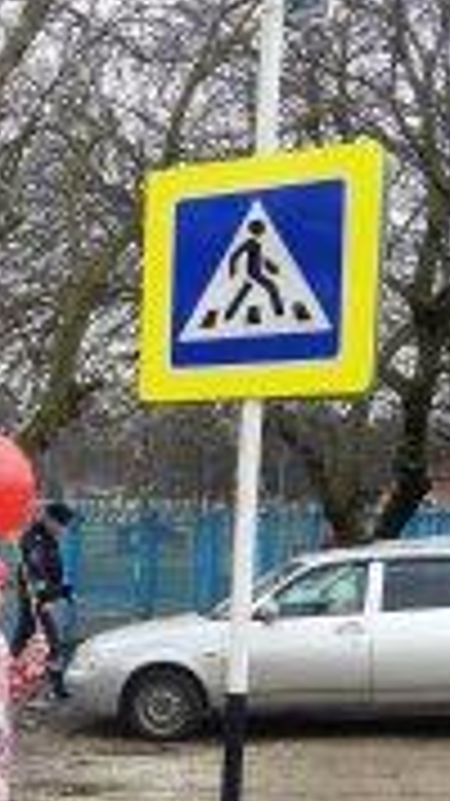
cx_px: -126
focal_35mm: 63
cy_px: 702
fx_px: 1338
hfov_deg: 17.9
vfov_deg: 31.9
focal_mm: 4
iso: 125
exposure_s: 1/400
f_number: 3
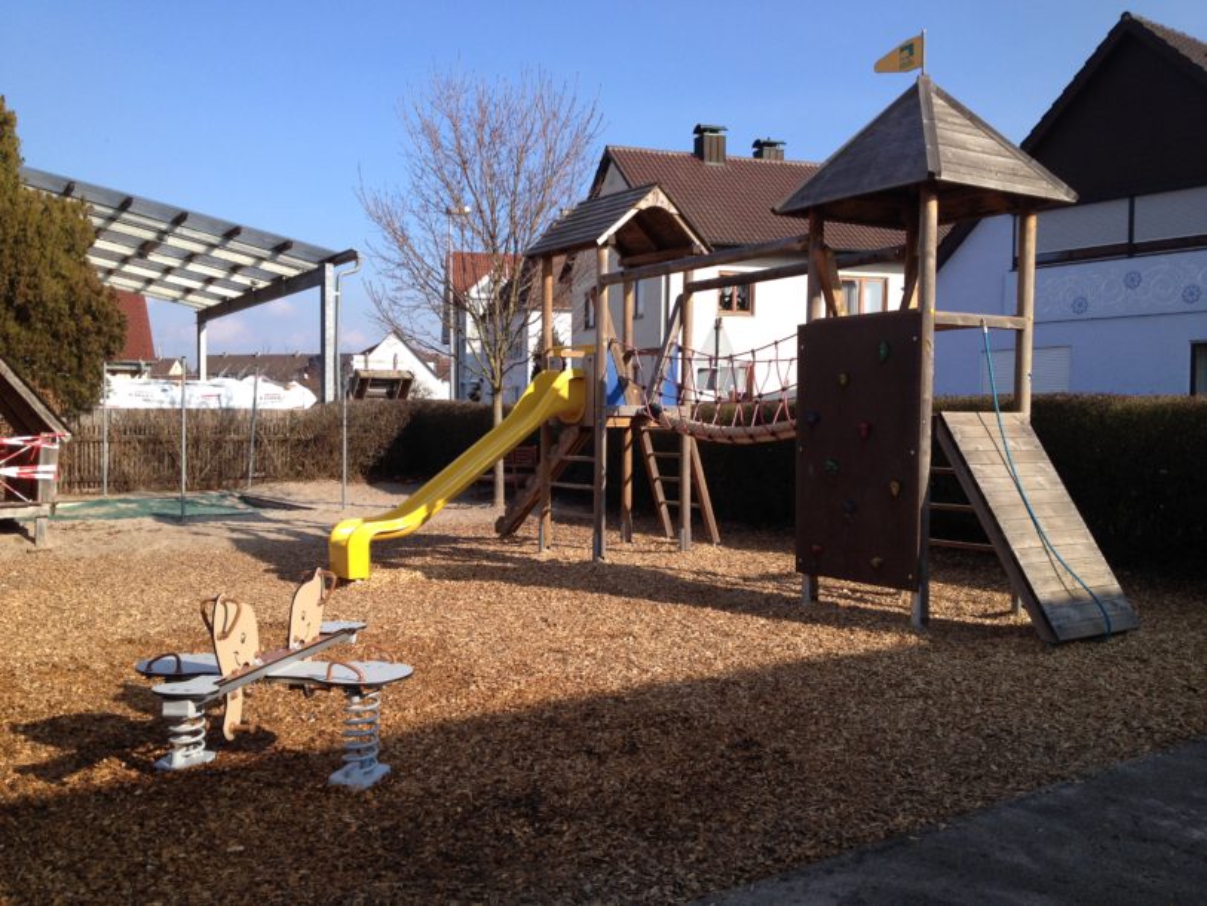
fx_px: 1221
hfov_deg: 52.6
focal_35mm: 35
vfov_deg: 40.7
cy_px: 453
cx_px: 604
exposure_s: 1/1022
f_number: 2.4
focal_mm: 4.28
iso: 50
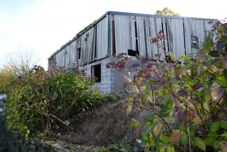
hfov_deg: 71.5
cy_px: 76
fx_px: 158
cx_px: 114
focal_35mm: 25
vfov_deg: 51.3
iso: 125
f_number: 2.8
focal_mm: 9.1
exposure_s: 1/320
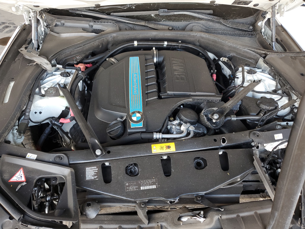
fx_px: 229
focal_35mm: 26
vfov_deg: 53.1
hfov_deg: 67.3
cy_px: 114
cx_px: 152
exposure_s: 1/60.2
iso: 60
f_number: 1.5
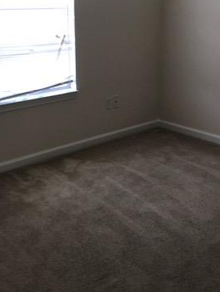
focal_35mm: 50
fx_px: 423
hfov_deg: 29.1
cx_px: 101
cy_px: 114
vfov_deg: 38.0
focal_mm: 3.99
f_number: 1.8
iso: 25
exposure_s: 1/60
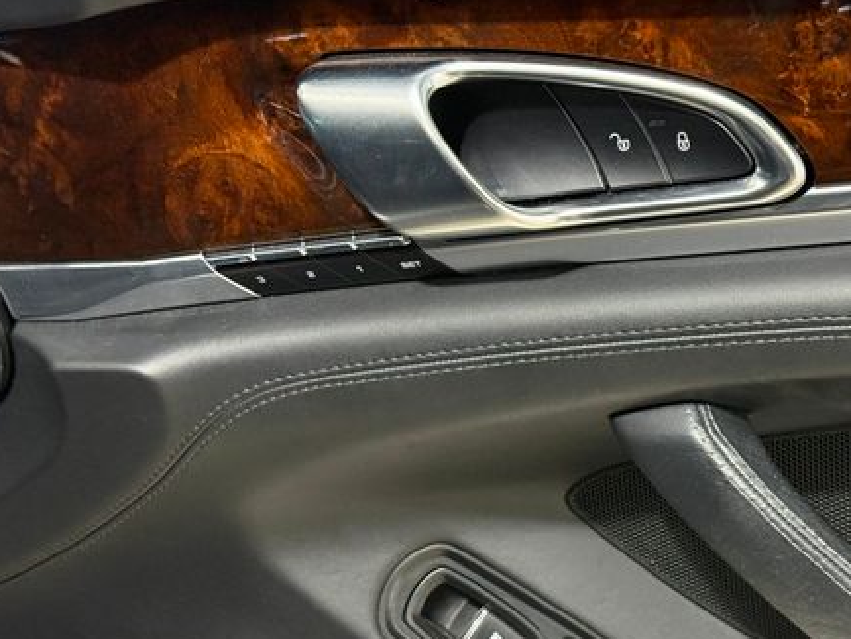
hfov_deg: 27.3
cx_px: 556
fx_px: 1746
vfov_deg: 20.6
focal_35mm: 71
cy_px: 462
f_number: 1.78
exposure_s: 1/40
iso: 200
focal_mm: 6.76
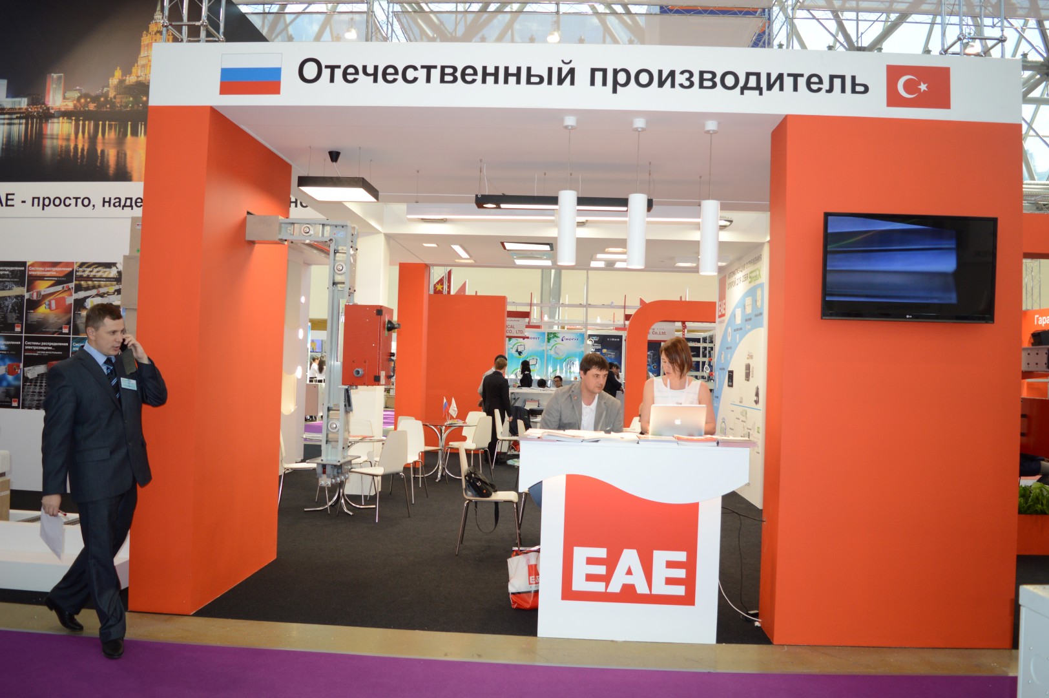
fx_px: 786
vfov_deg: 47.9
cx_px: 524
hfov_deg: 67.4
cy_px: 349
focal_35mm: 27
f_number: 4
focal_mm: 18
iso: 400
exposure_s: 1/125
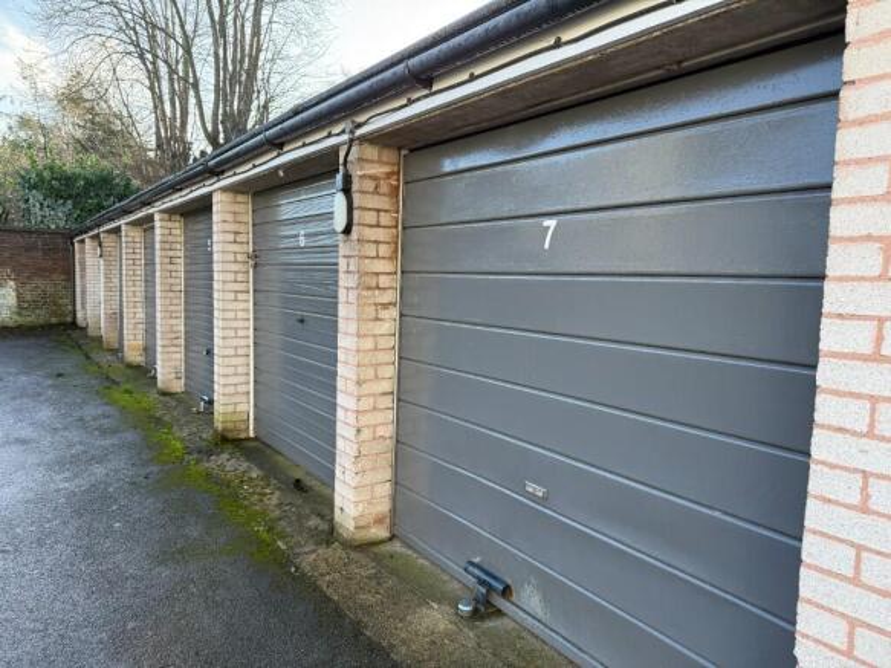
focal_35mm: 24
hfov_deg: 71.6
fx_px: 618
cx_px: 446
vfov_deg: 56.8
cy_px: 334
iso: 100
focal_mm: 6.76
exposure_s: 1/440
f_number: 1.78
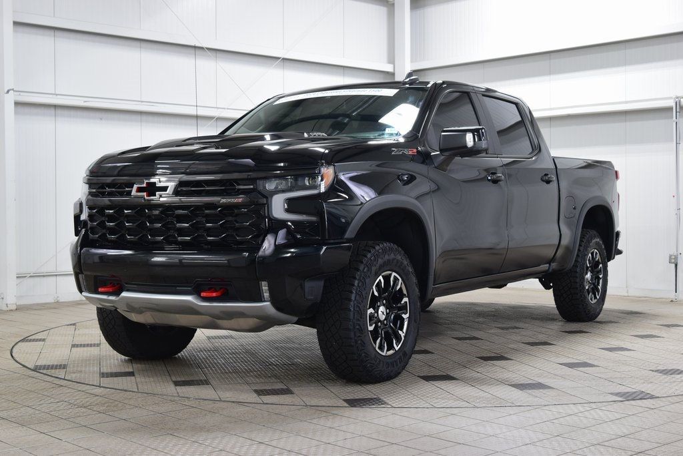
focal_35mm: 52
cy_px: 228
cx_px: 342
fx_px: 996
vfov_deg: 25.8
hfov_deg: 37.8
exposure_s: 1/15
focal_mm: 35
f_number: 6.3
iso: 560
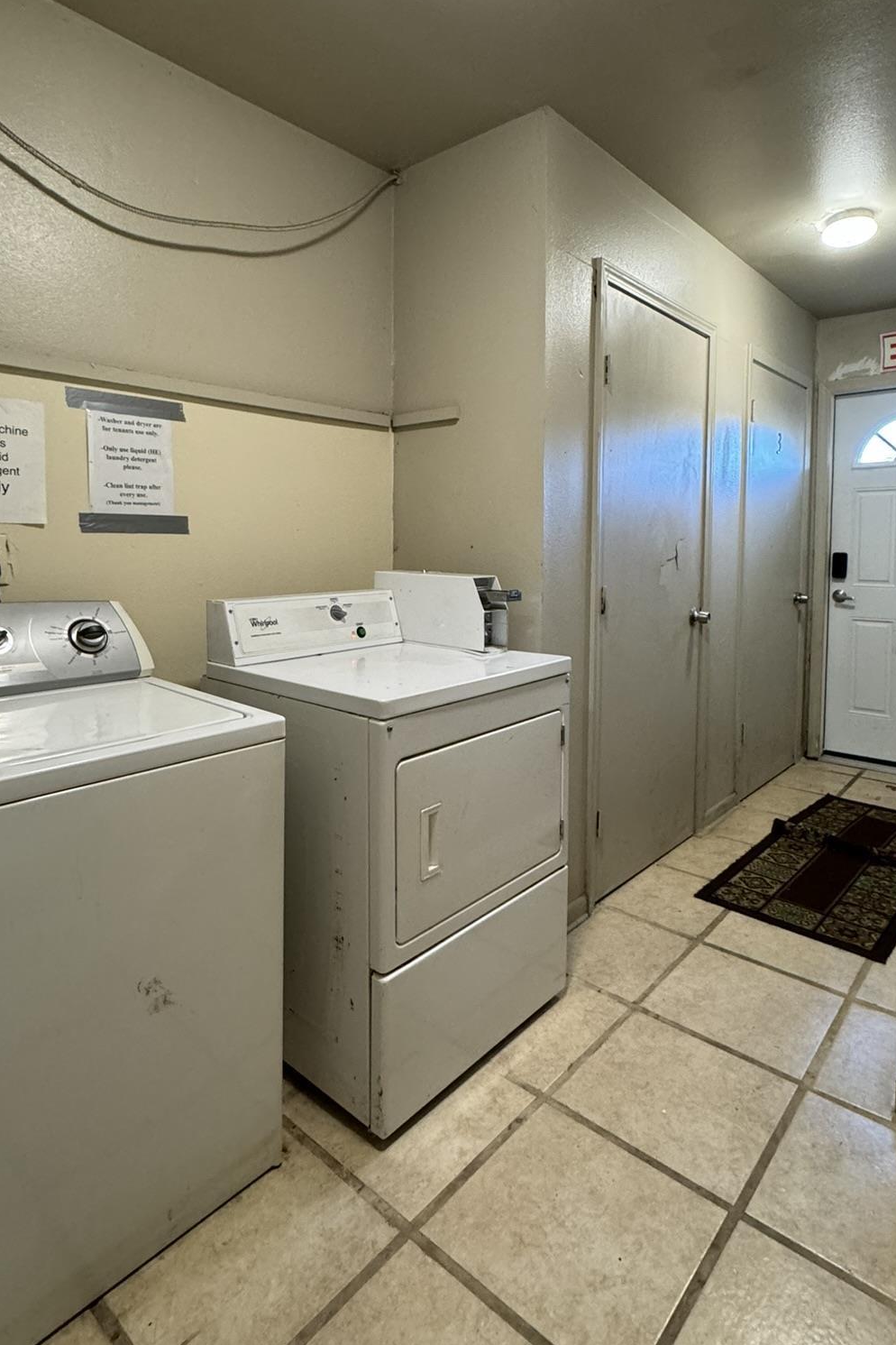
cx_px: 444
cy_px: 582
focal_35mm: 20
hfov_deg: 61.9
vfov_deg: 83.5
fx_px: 747
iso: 250
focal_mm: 2.22
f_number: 2.2
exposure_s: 1/60
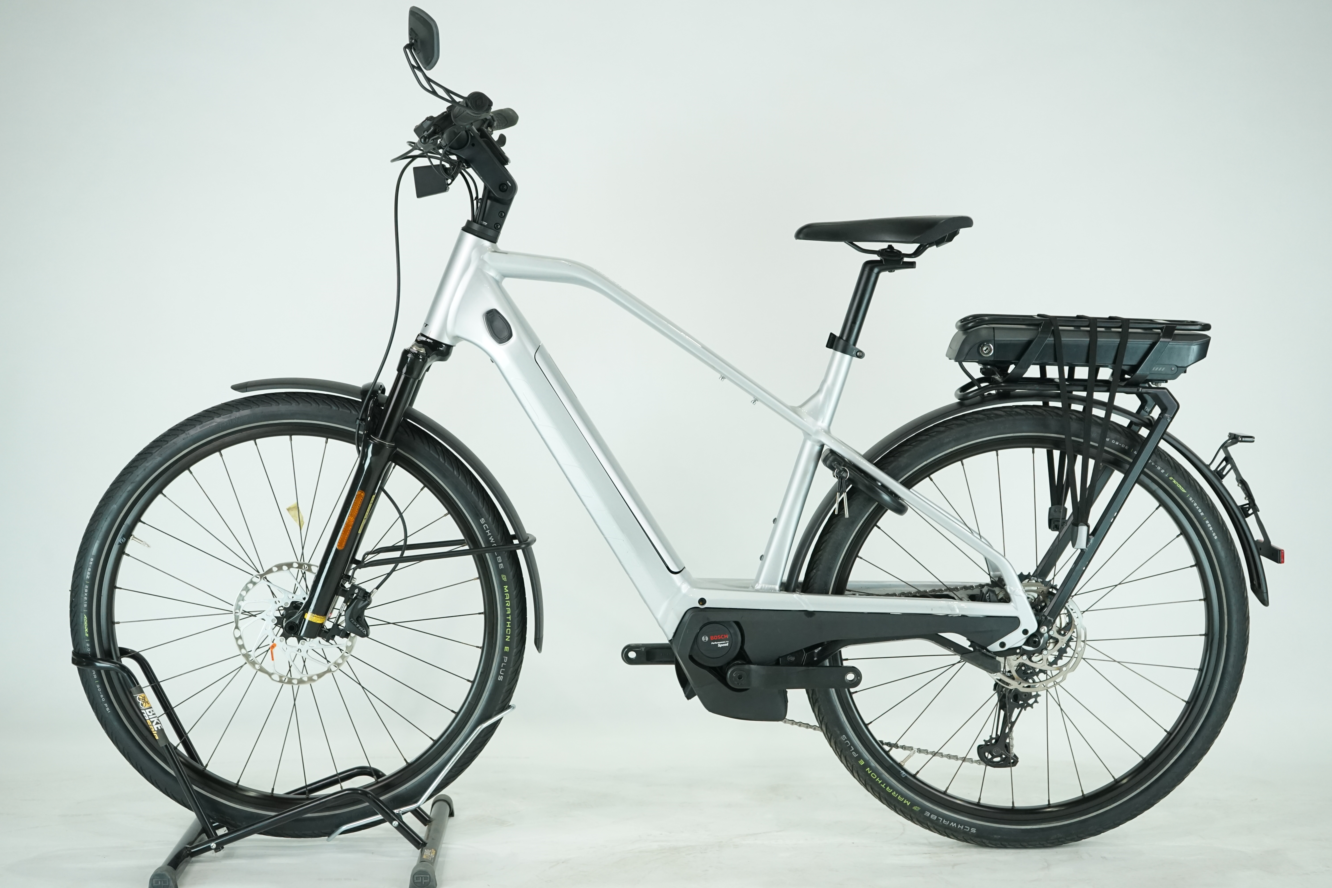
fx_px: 1776
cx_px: 666
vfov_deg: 28.1
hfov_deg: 41.1
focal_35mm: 48
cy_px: 444
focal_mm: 48
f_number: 5.6
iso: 1600
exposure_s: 1/200
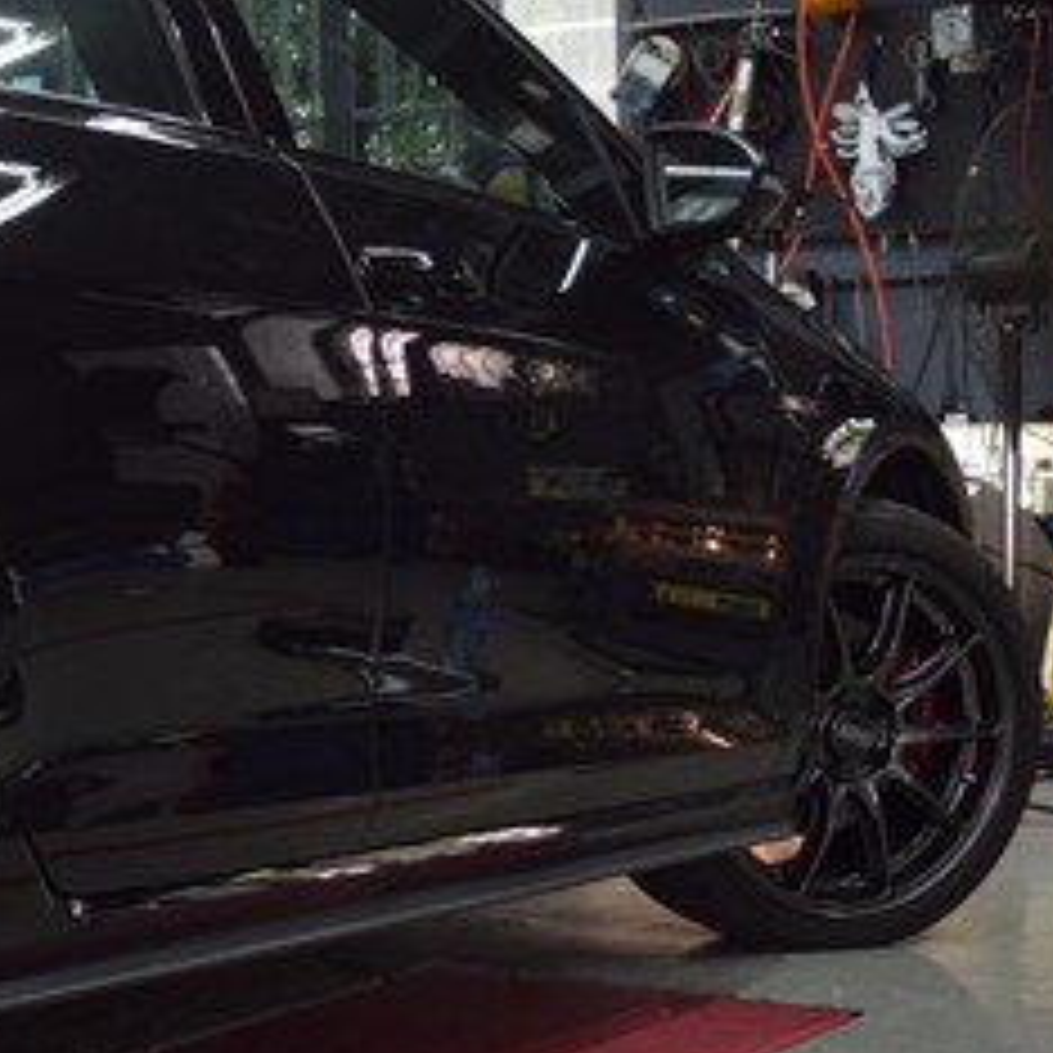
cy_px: 403
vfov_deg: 19.9
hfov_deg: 17.8
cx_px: -540
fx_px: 2994
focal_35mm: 87
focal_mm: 20
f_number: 3.5
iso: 400
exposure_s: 1/40
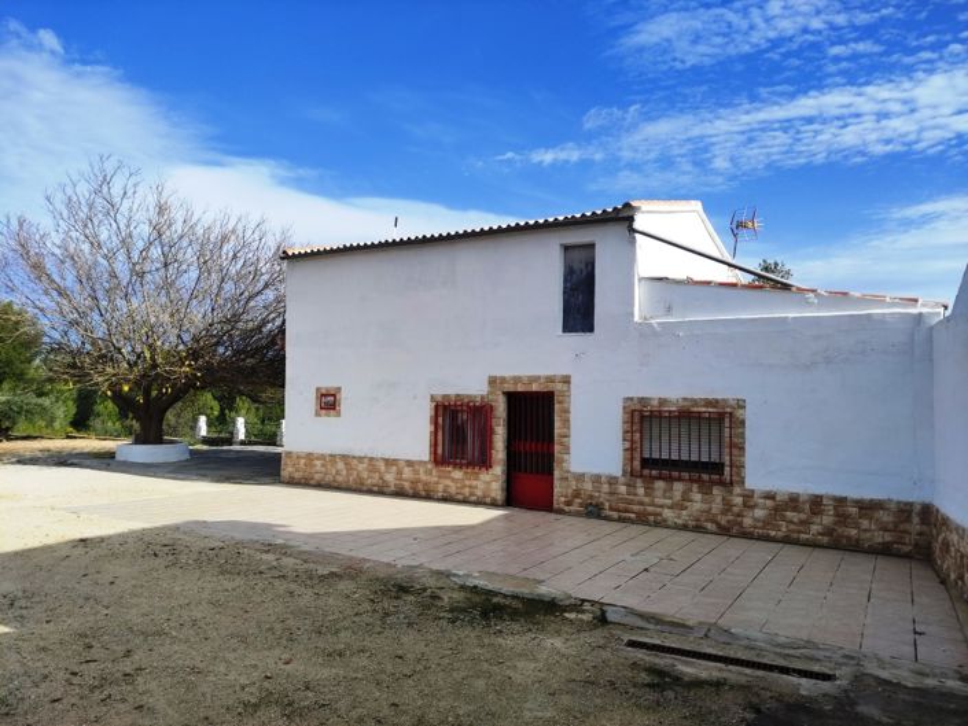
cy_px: 363
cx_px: 484
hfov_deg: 69.4
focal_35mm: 25
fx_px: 699
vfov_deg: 54.9
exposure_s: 1/1551
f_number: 1.89
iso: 50
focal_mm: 5.43
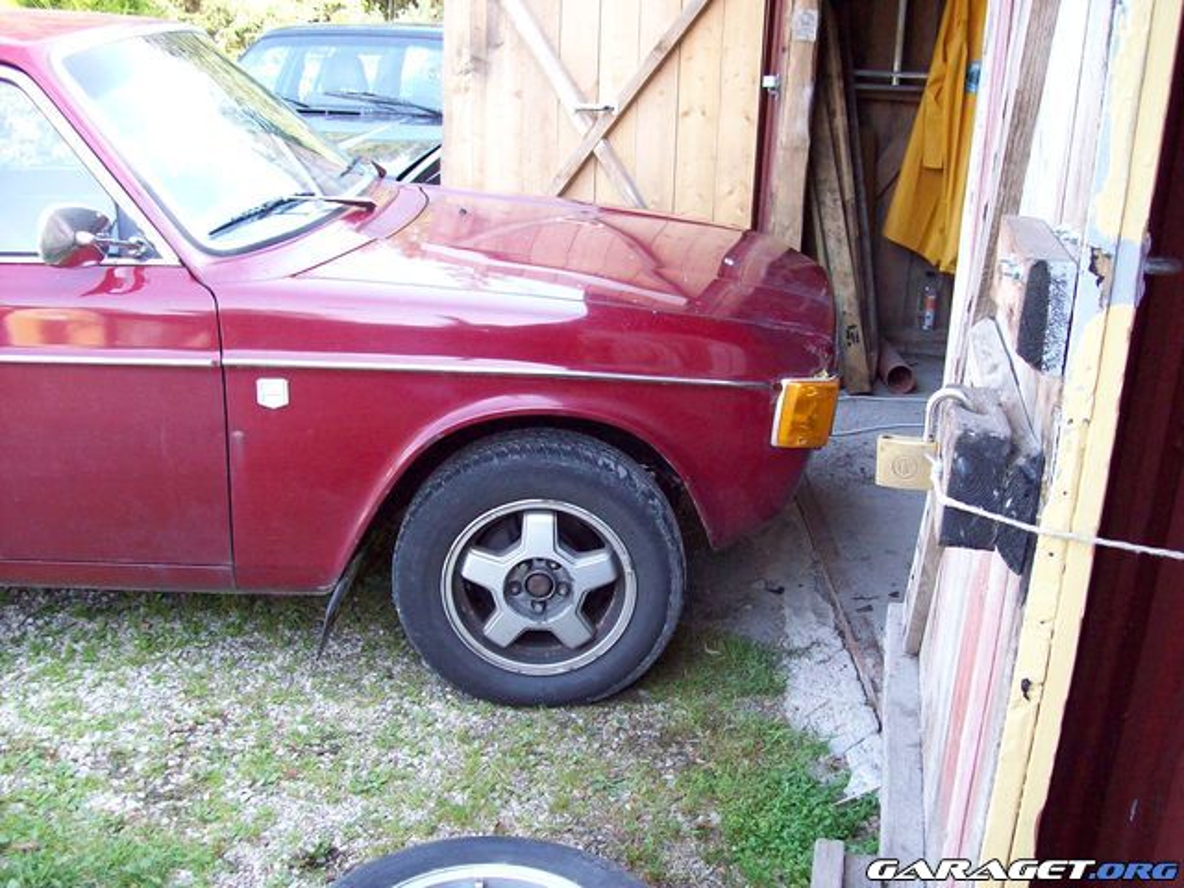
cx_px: 592
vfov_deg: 39.7
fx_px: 1231
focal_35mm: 36
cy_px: 444
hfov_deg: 51.4
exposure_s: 1/107
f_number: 2.7
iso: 200
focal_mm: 6
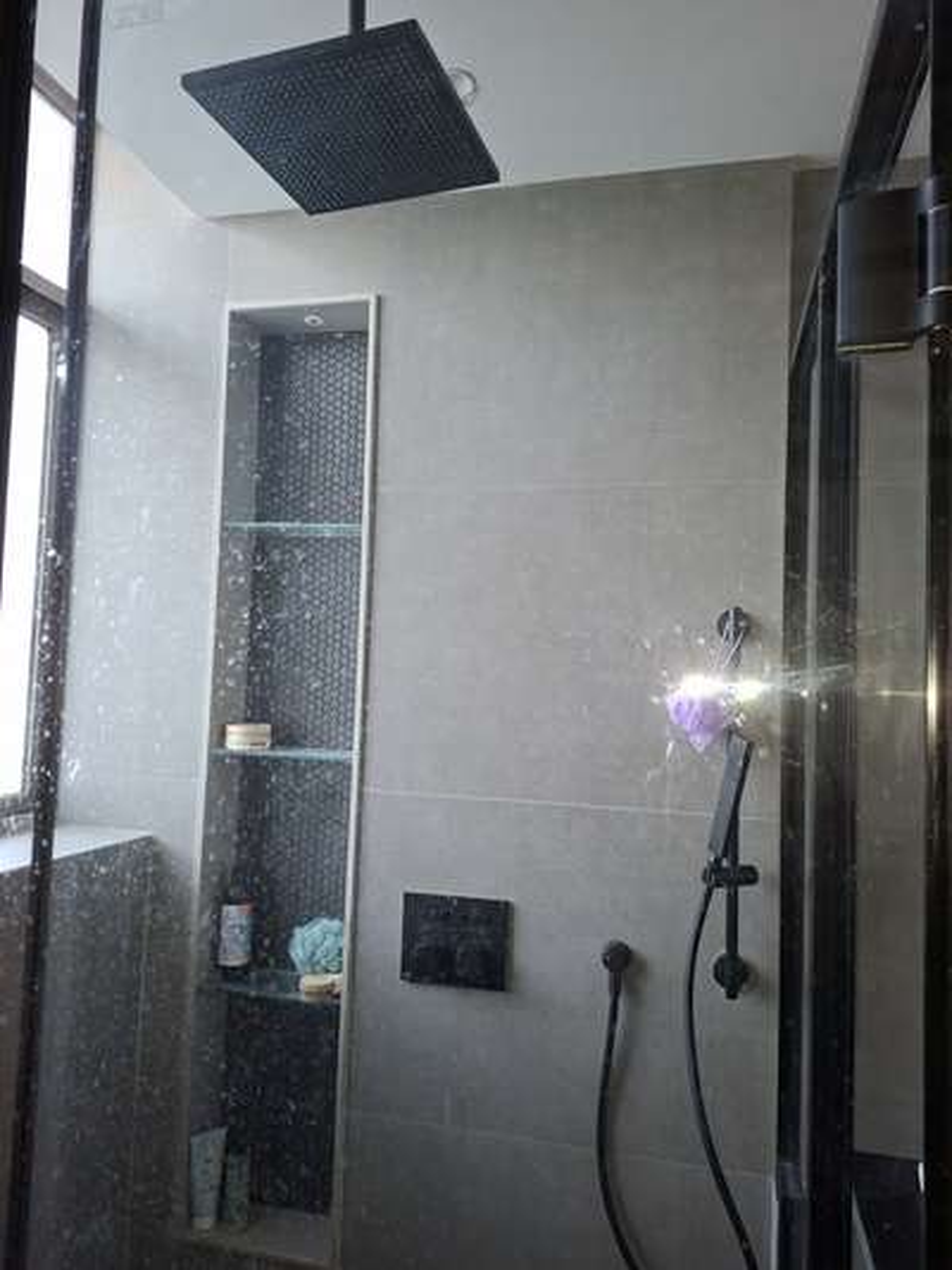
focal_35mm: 23
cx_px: 476
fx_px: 843
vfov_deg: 73.9
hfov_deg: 58.9
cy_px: 635
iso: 320
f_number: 1.8
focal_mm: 5.54
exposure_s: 1/120
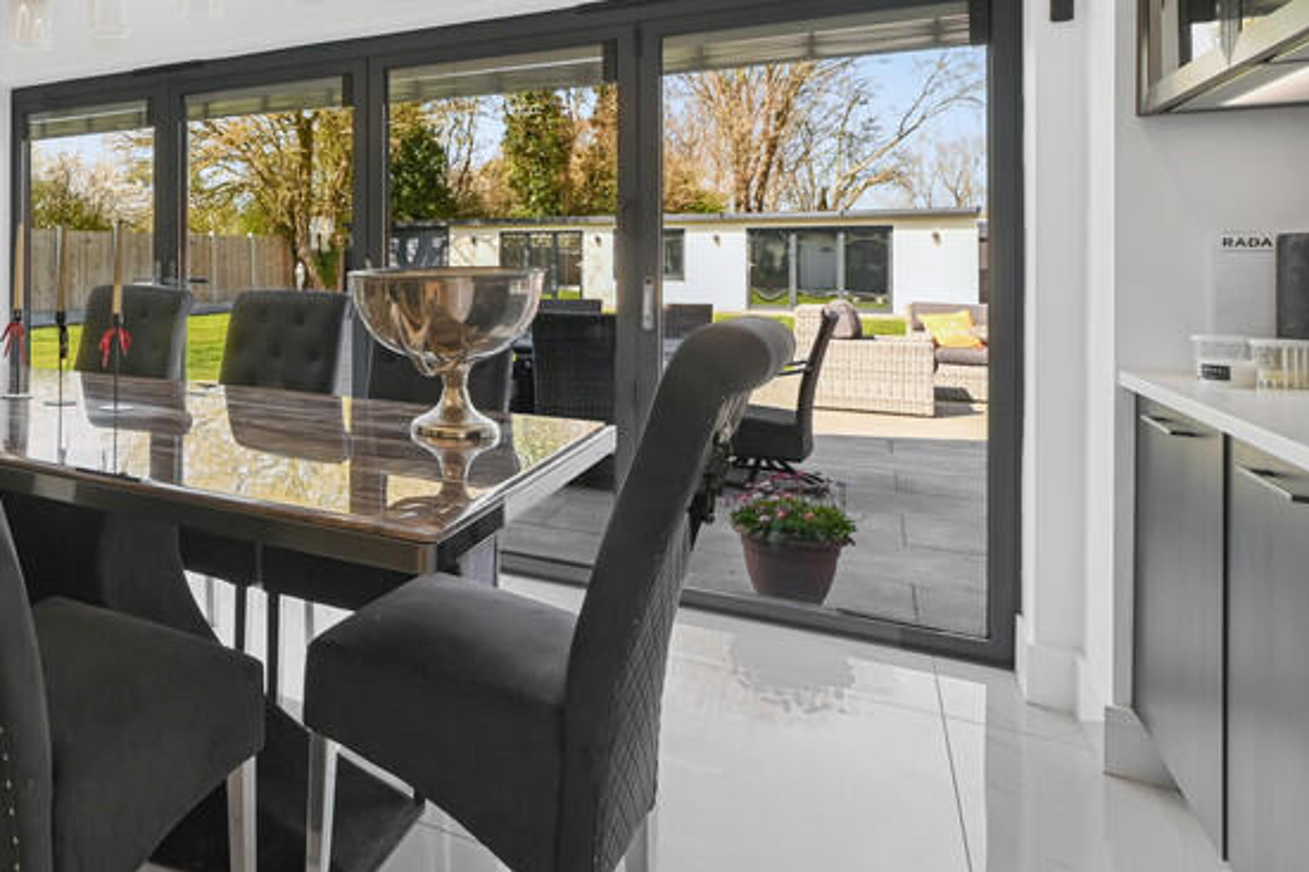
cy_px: 258
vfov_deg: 48.3
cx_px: 190
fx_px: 945
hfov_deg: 61.2
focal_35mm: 26
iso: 400
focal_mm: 14
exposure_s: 1/6
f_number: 8
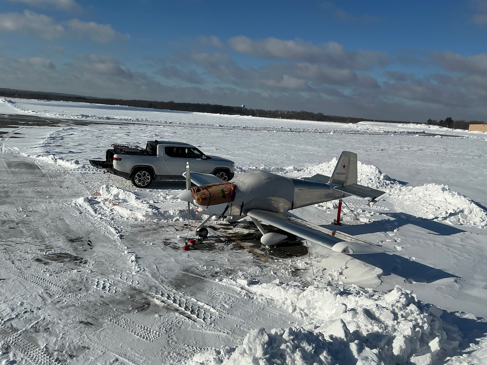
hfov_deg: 63.4
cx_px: 244
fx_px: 394
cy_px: 182
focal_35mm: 28
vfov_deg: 49.7
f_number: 1.8
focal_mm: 3
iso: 25
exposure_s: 1/6536
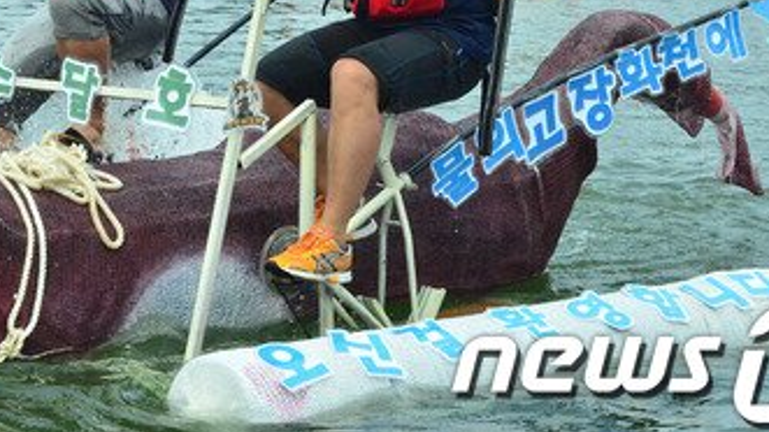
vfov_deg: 9.9
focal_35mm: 122
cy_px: 24
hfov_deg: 17.5
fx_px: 2487
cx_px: 246
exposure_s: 1/800
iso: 800
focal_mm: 46
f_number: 11
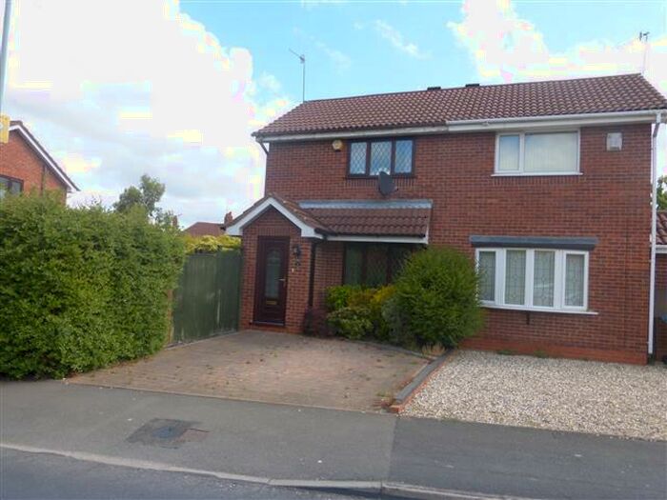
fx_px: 462
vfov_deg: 56.8
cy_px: 250
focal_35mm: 24
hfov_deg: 71.6
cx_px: 334
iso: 100
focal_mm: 4.3
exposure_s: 1/500
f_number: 3.3
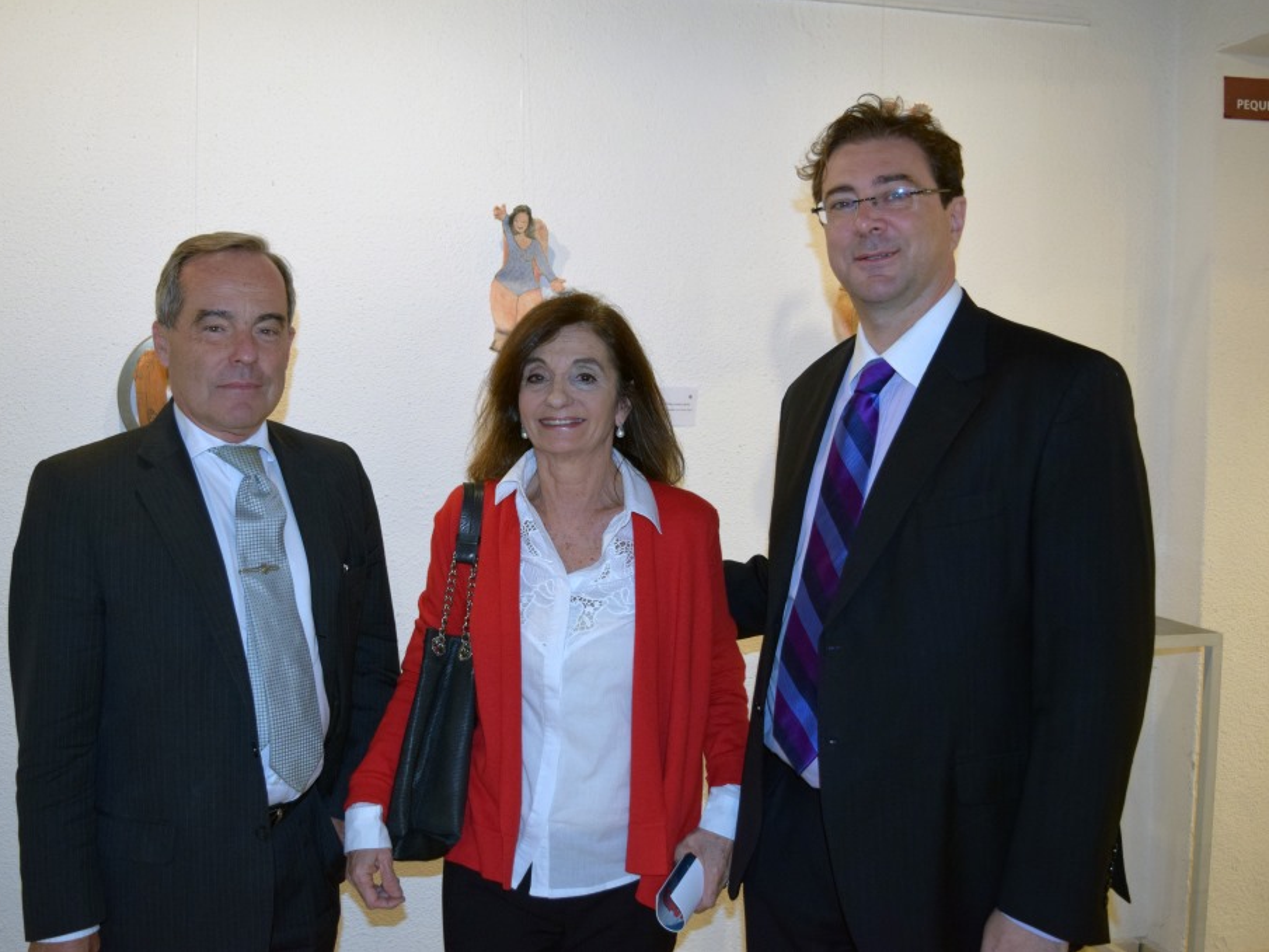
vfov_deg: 38.2
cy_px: 475
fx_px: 1377
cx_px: 554
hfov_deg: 49.4
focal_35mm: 38
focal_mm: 23
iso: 900
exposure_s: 1/60
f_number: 3.8
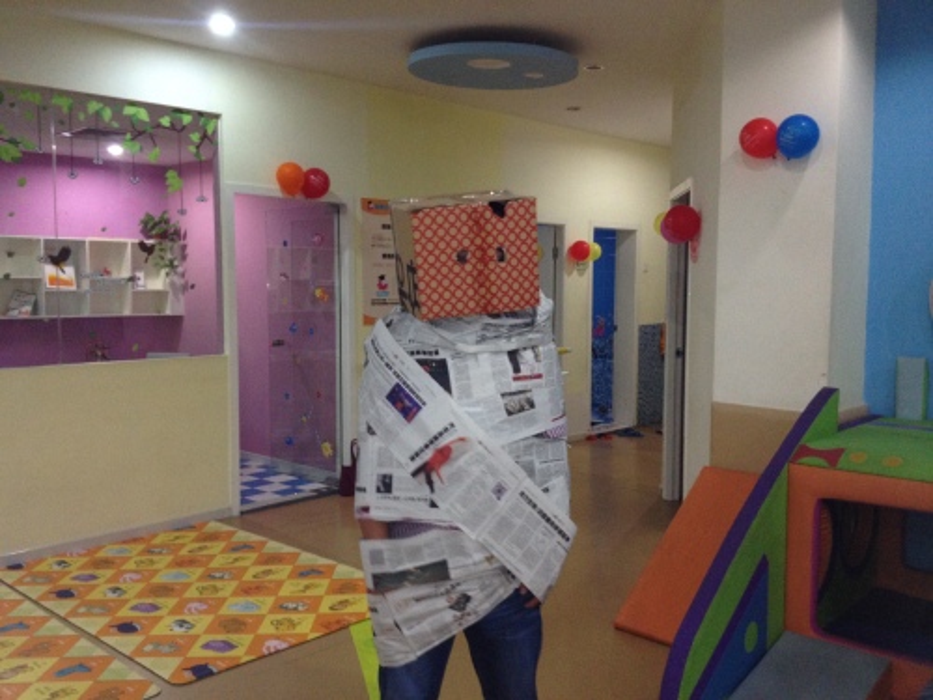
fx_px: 943
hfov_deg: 52.6
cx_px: 466
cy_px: 350
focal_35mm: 35
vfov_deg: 40.7
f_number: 2.4
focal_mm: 4.28
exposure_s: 1/16
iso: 200
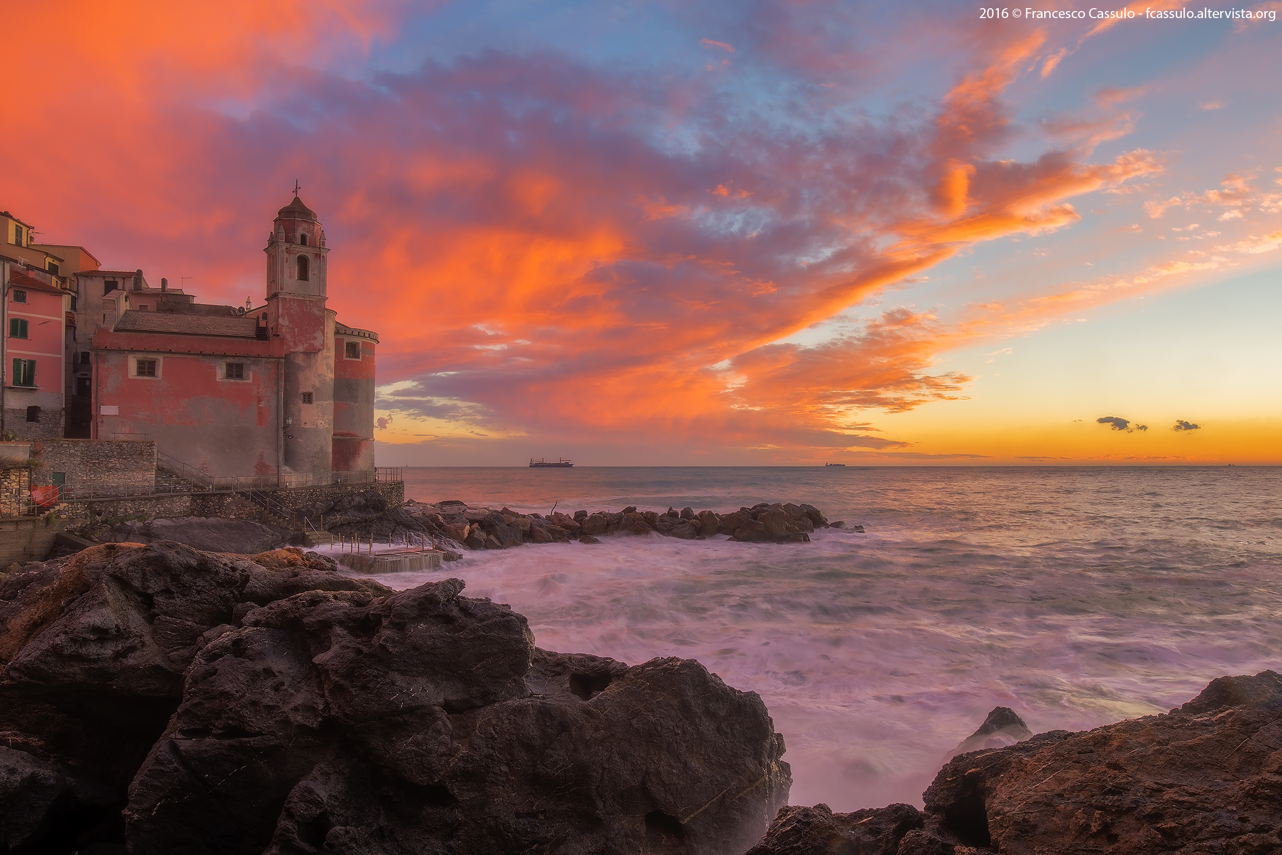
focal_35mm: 21
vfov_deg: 59.5
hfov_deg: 81.2
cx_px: 641
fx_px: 748
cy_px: 428
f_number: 14
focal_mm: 14
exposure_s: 1/6
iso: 100
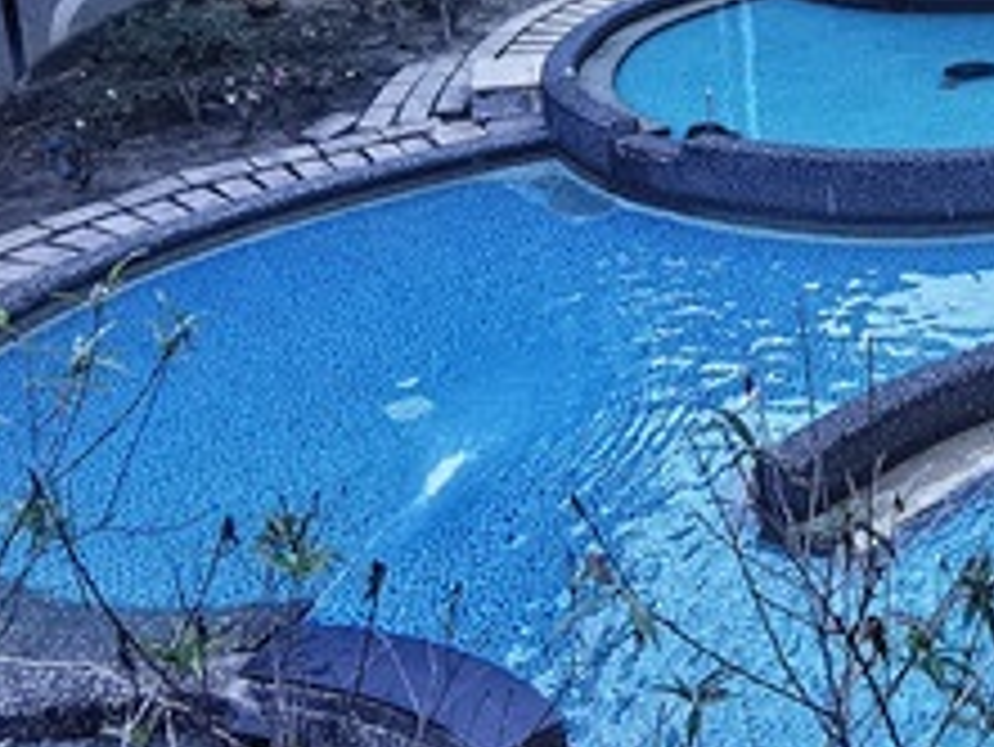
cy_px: -22
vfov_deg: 24.0
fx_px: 1666
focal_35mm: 58
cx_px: 1111
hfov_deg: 29.7
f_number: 2.2
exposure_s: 1/143
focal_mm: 2.35
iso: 50
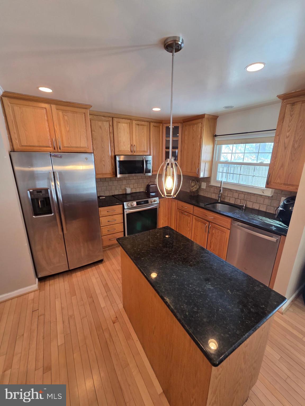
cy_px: 203
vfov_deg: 106.2
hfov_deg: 89.9
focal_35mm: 13
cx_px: 152
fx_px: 153
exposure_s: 1/60
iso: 125
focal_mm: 2.2
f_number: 2.2
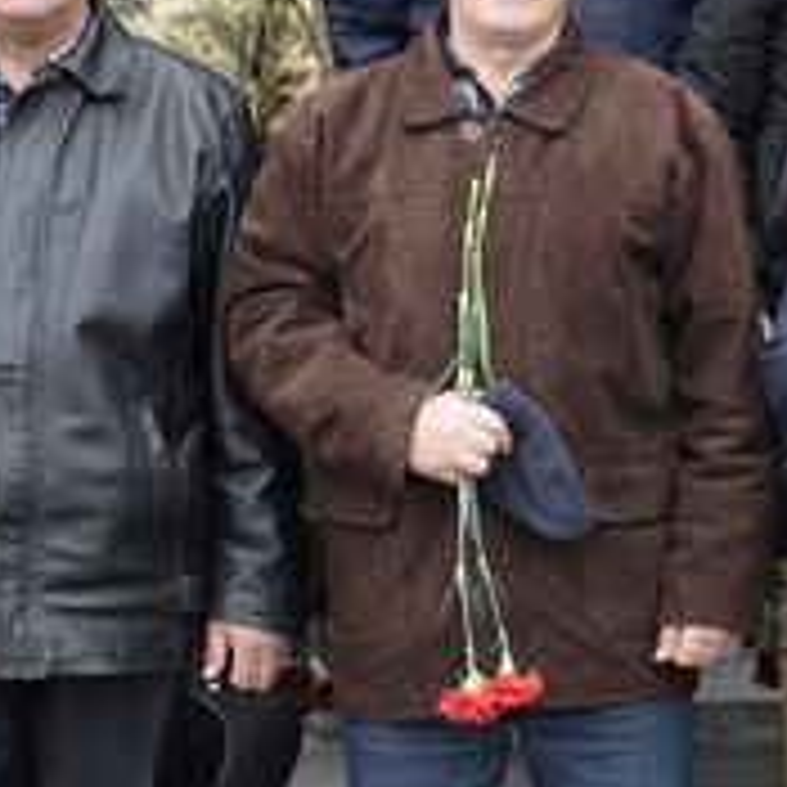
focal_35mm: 159
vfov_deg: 11.0
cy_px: 261
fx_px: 4085
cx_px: 1192
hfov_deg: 10.6
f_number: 7.1
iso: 400
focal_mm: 29
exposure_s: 1/200
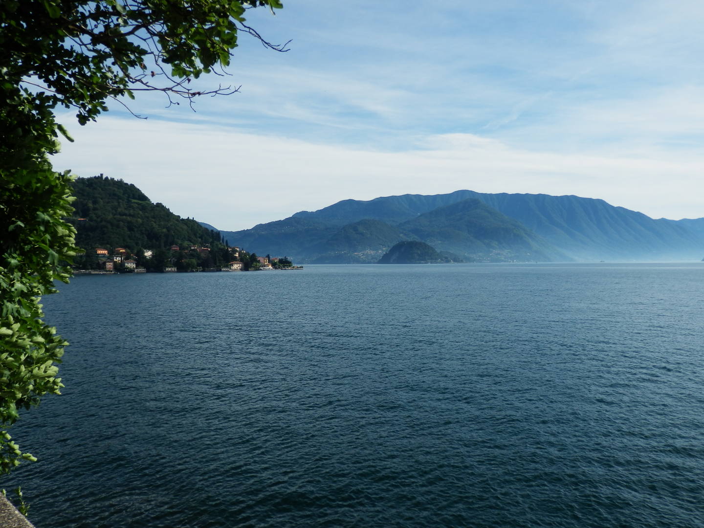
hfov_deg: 60.0
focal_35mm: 30
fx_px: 610
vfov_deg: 46.8
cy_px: 264
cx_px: 352
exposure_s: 1/160
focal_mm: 5.5
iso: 80
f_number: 9.4
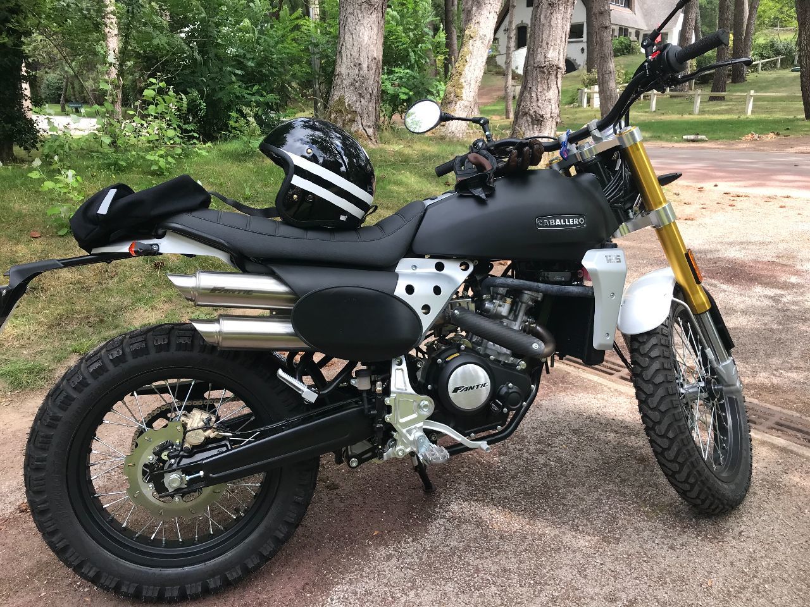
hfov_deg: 63.4
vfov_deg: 49.7
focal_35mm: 28
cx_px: 405
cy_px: 304
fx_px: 655
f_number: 1.8
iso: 20
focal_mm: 3.99
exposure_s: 1/425
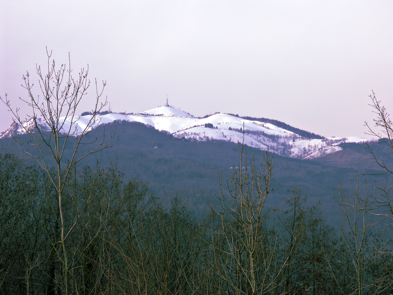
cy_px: 148
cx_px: 196
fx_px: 2271
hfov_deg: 9.9
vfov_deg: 7.4
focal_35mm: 200
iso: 64
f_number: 7.1
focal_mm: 50.8
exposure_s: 1/100
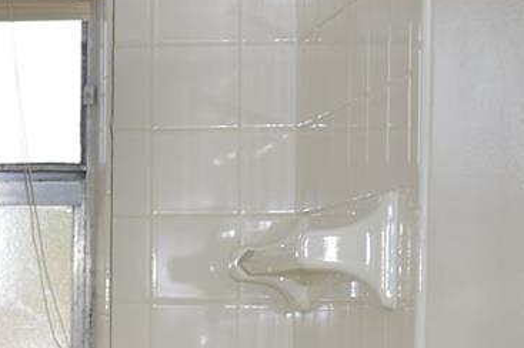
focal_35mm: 144
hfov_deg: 12.7
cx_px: -488
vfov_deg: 9.4
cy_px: 425
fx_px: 2094
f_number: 3.8
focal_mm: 22
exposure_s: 1/60
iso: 110
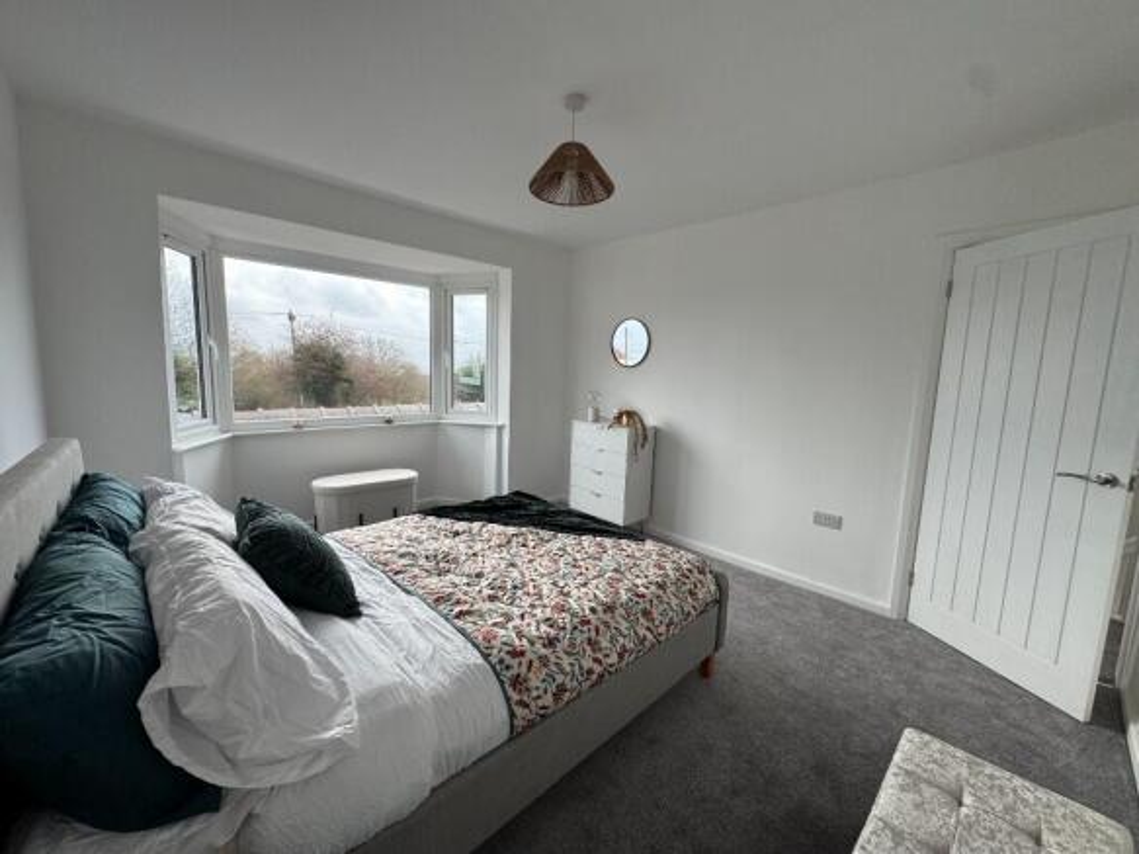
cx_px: 570
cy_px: 427
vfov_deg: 85.7
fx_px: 461
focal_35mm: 14
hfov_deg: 102.1
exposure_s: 1/99
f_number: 2.2
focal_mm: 2.22
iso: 64
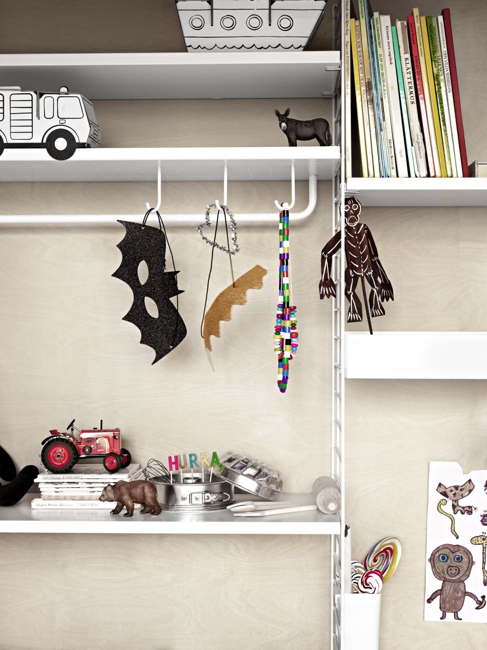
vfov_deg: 30.7
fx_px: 1182
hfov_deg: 23.3
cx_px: 244
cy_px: 325
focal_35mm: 63
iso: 100
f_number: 13
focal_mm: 80
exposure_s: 1/1.25
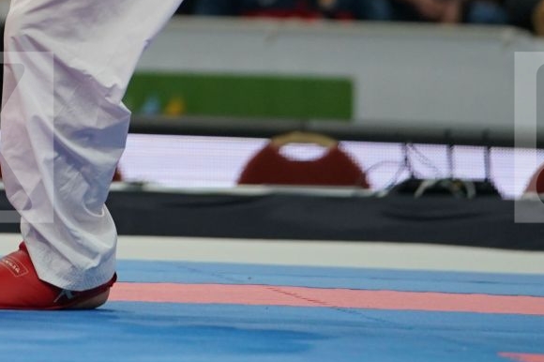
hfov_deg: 3.5
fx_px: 8865
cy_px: -196
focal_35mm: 587
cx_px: -34
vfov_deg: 2.3
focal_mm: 189
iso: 1600
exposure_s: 1/1000
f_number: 2.8
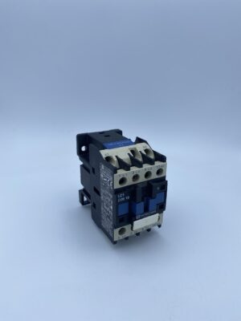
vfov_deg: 67.3
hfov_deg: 53.1
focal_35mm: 26
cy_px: 160
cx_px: 120
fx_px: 241
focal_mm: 4.25
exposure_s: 1/1362
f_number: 1.8
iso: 32
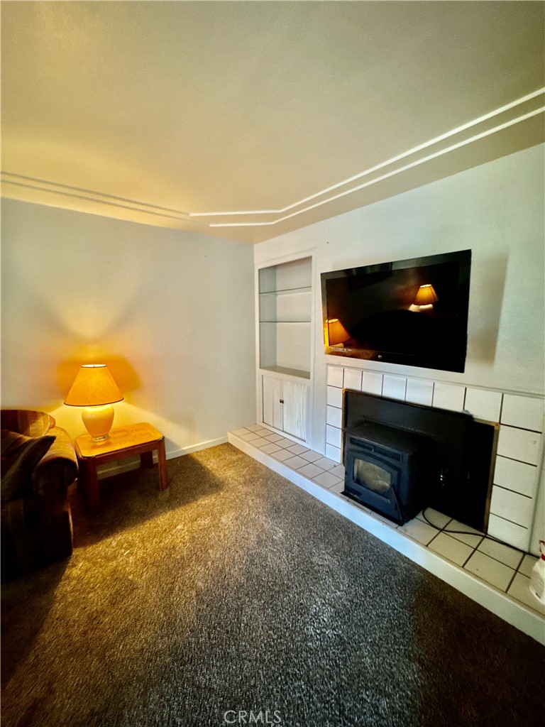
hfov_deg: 85.7
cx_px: 272
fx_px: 294
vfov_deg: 102.1
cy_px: 364
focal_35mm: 14
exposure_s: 1/40
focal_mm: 2.22
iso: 1250
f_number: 2.2
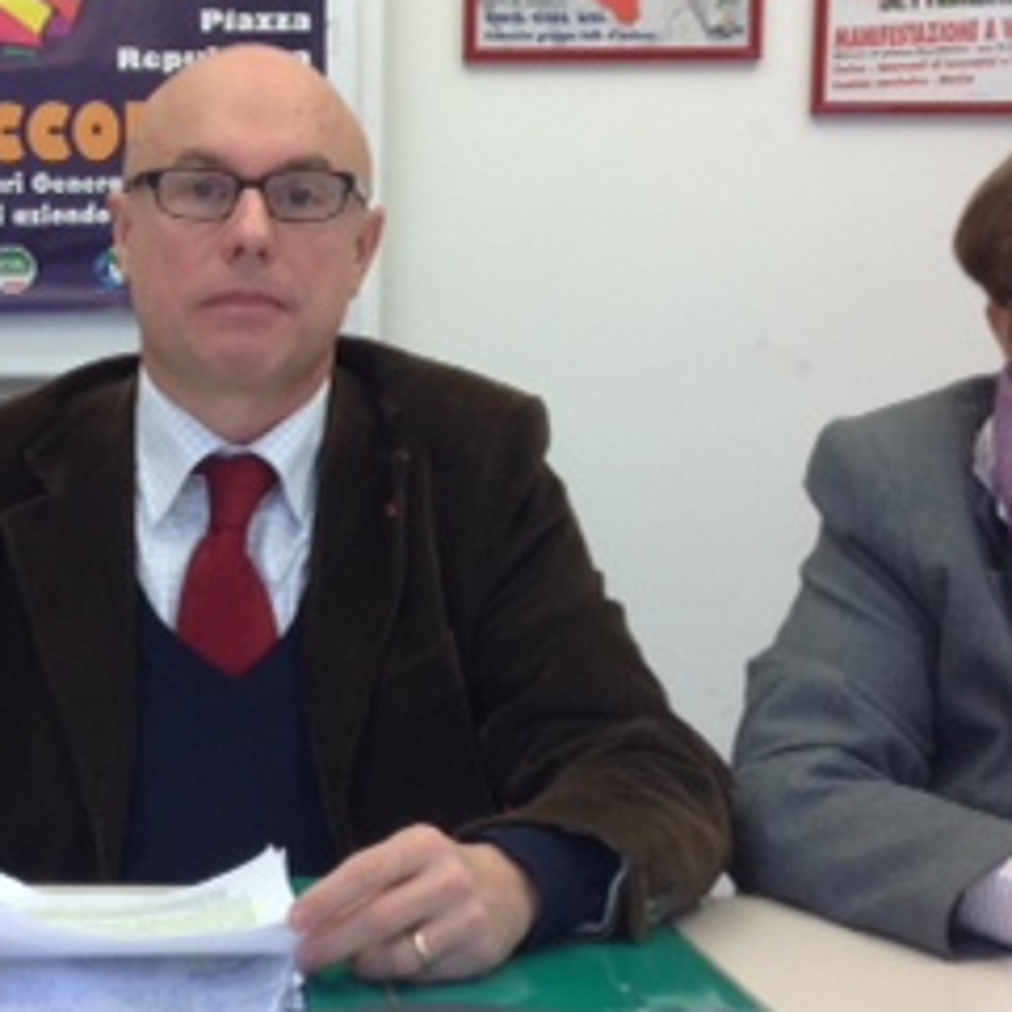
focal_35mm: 82
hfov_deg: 20.9
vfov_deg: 21.1
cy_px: 470
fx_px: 2712
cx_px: 185
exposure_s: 1/20
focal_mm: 4.28
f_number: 2.4
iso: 64
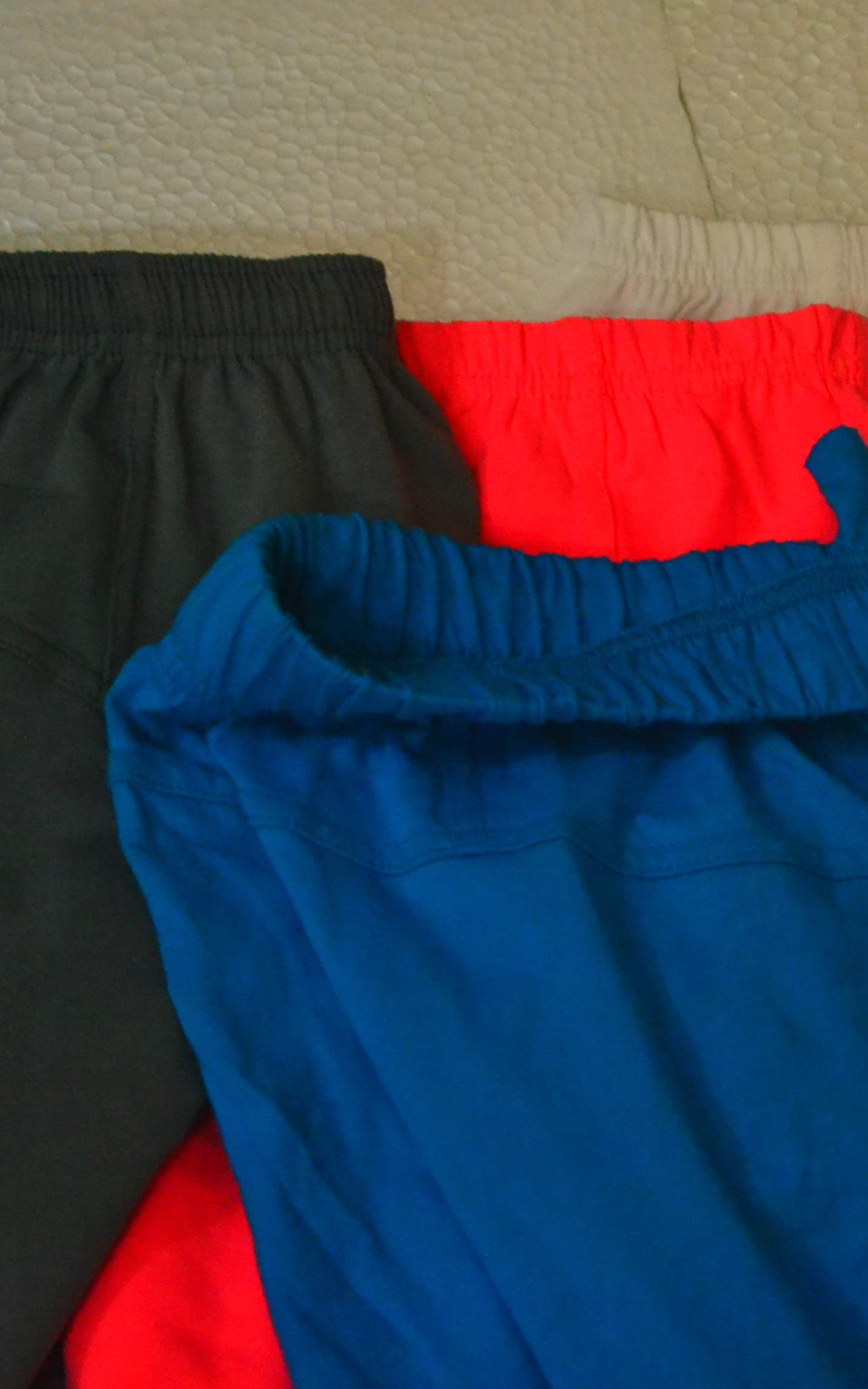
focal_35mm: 127
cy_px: 695
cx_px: 1013
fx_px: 4797
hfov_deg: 10.2
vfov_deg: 16.5
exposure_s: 1/20
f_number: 5.6
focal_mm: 55
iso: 3200
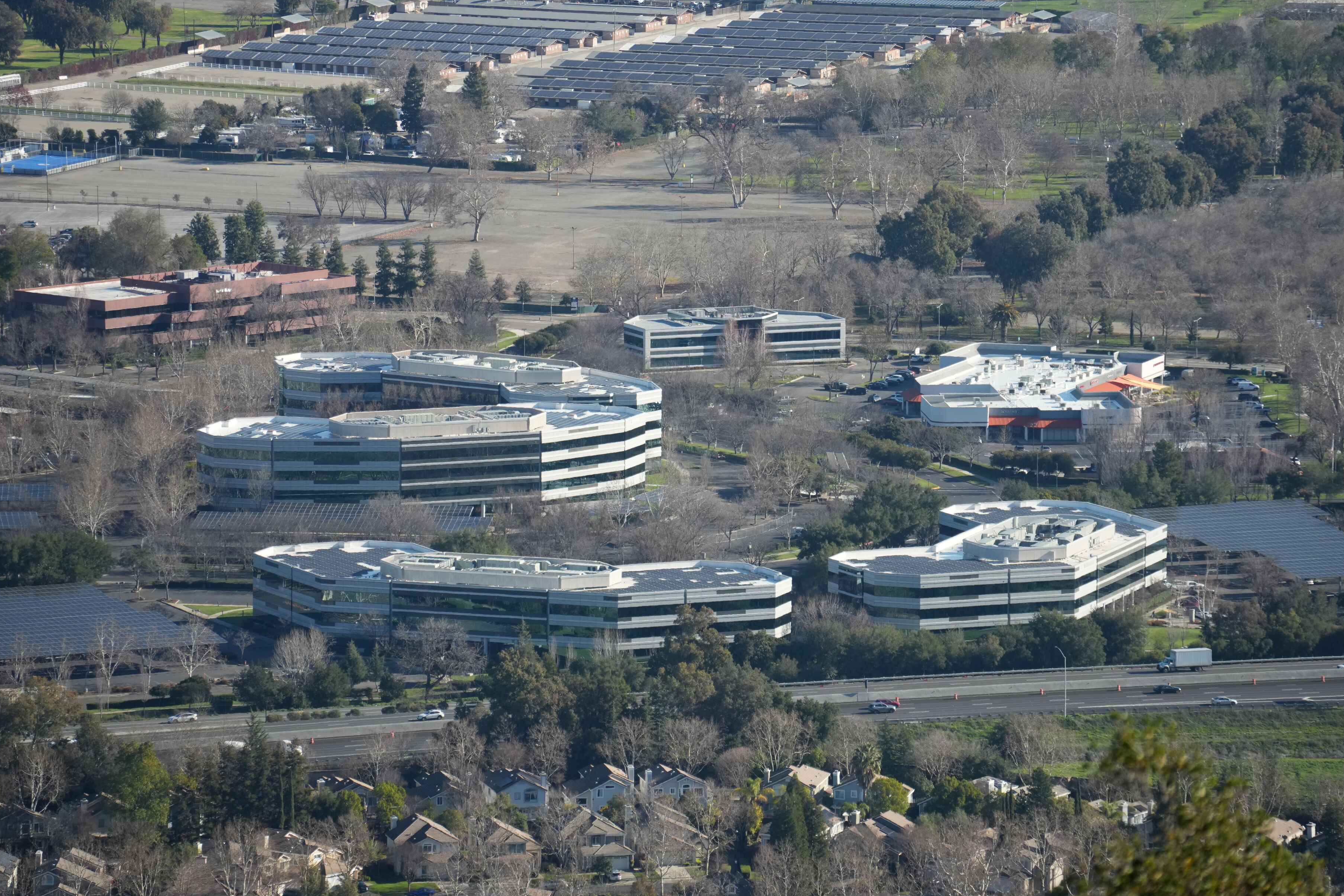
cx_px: 701
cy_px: 460
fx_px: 9221
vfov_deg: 5.6
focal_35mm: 247
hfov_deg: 8.3
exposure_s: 1/1250
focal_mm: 207
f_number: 7.1
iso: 640
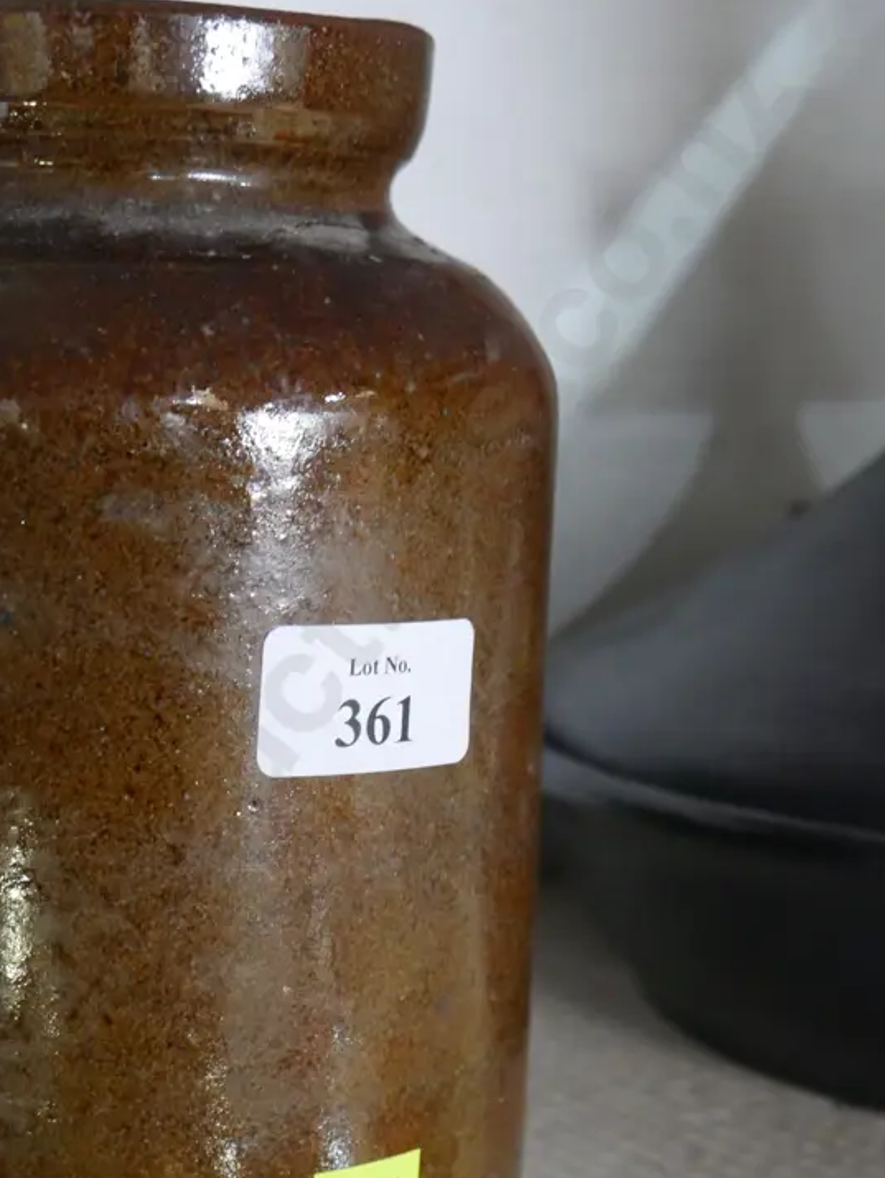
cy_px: 748
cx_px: 260
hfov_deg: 23.1
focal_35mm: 63
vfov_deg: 30.6
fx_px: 2146
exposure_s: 1/60
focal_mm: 22
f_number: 4.7
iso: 3200
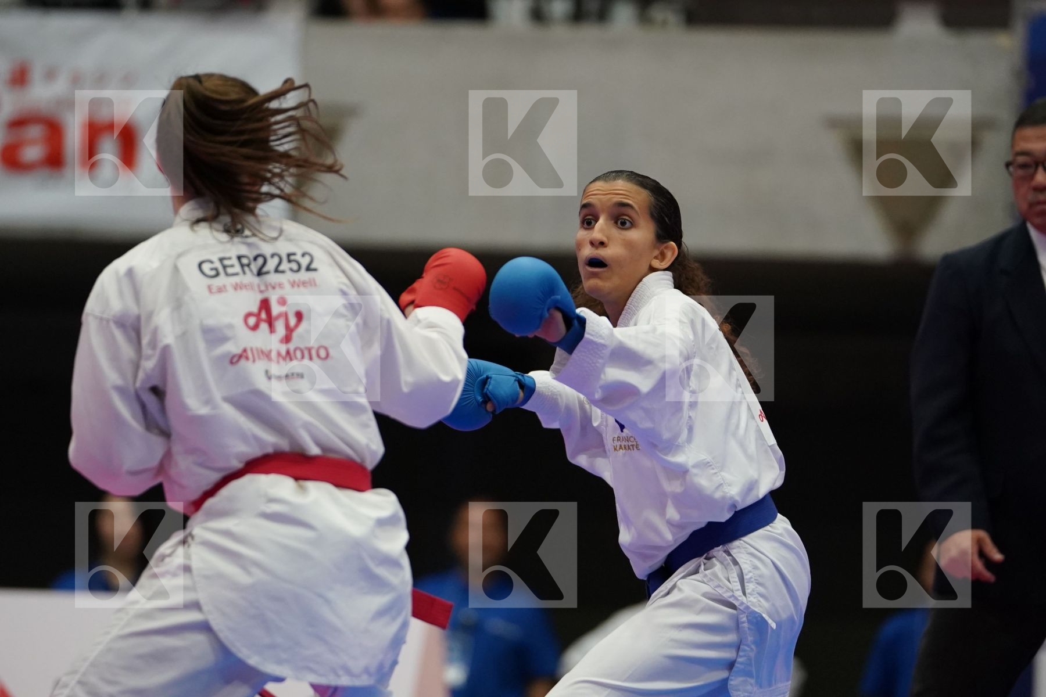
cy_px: 348
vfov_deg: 4.9
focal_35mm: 283
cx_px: 523
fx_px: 8222
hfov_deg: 7.3
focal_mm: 189
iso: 2500
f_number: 2.8
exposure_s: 1/1000
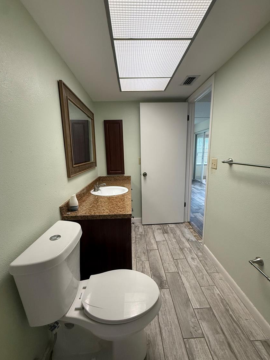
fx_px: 156
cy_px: 183
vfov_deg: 98.2
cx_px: 137
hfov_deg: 81.7
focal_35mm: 15
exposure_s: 1/120
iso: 320
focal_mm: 2.22
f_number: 2.2
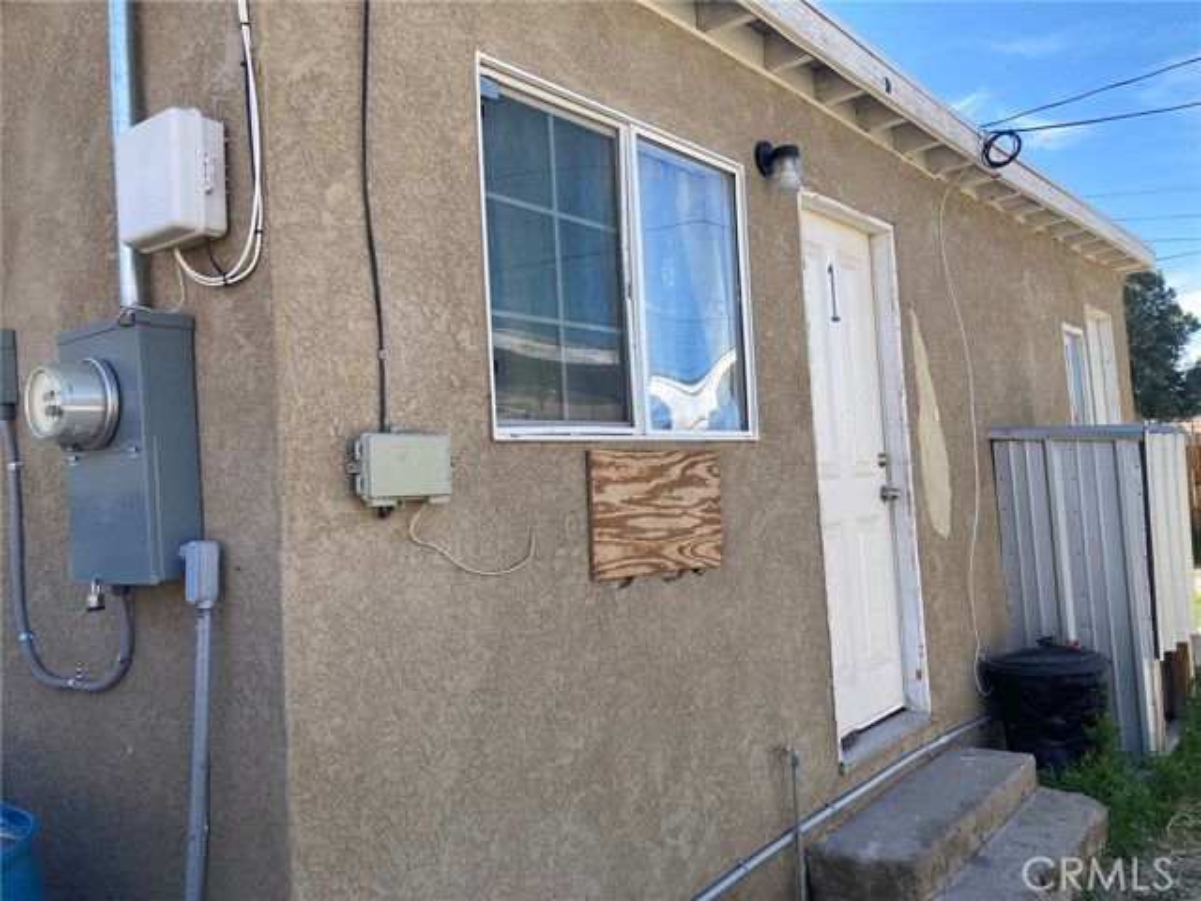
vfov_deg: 49.7
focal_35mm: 28
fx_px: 971
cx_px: 600
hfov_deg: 63.4
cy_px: 450
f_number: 1.8
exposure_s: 1/522
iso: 20
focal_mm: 3.99
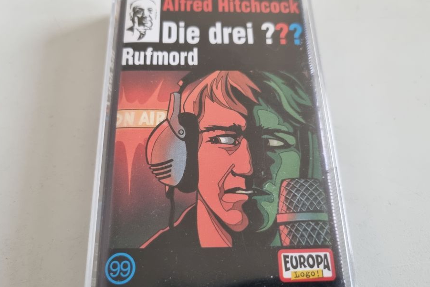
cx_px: 210
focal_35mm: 30
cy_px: 145
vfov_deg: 43.6
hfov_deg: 61.9
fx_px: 358
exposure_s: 1/100
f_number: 1.8
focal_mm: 5.4
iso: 320
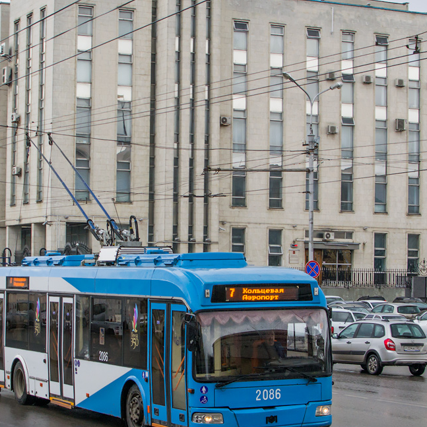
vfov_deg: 20.9
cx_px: 186
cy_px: 244
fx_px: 1155
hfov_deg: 20.9
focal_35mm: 83
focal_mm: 35
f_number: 6.3
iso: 400
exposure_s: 1/320
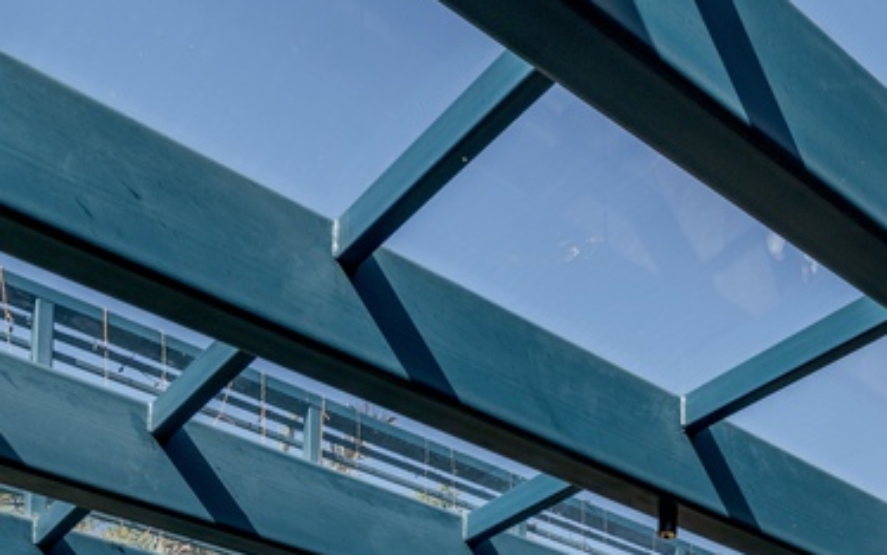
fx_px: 1185
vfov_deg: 20.1
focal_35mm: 49
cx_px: 715
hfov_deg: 39.4
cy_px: 965
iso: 200
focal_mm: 18
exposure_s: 1/250
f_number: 9
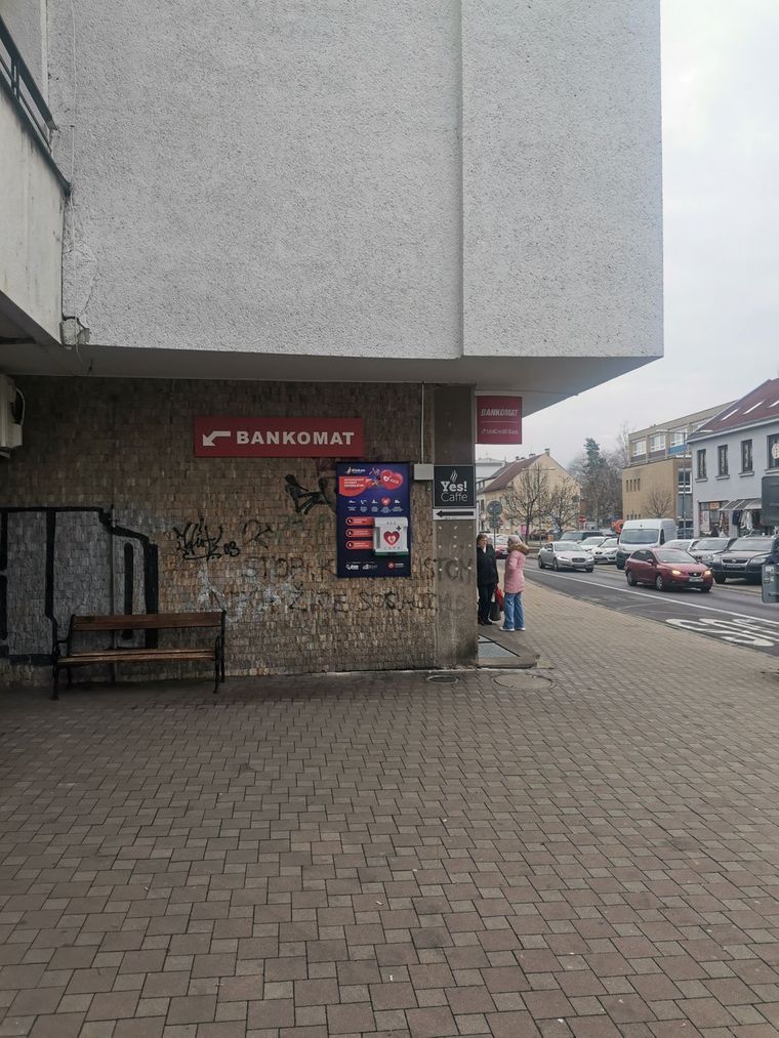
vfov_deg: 67.3
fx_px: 780
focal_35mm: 26
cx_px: 390
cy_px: 519
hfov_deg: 53.1
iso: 50
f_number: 1.8
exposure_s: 1/368
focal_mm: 4.75
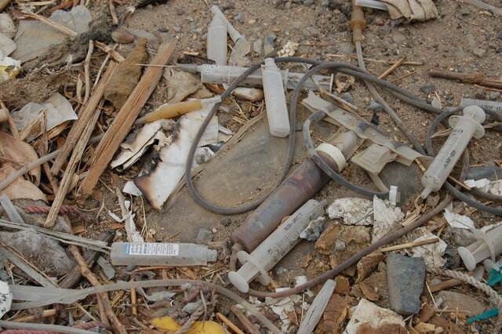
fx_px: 1045
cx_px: 251
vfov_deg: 18.2
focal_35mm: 75
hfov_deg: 27.0
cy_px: 167
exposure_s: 1/320
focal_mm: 50
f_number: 9
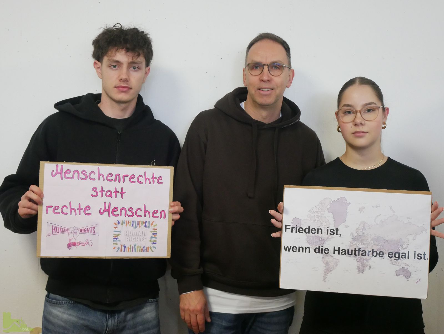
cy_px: 167
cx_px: 222
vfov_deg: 29.1
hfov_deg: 38.2
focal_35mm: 50
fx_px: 642
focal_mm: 25
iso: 3200
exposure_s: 1/30
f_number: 5.1
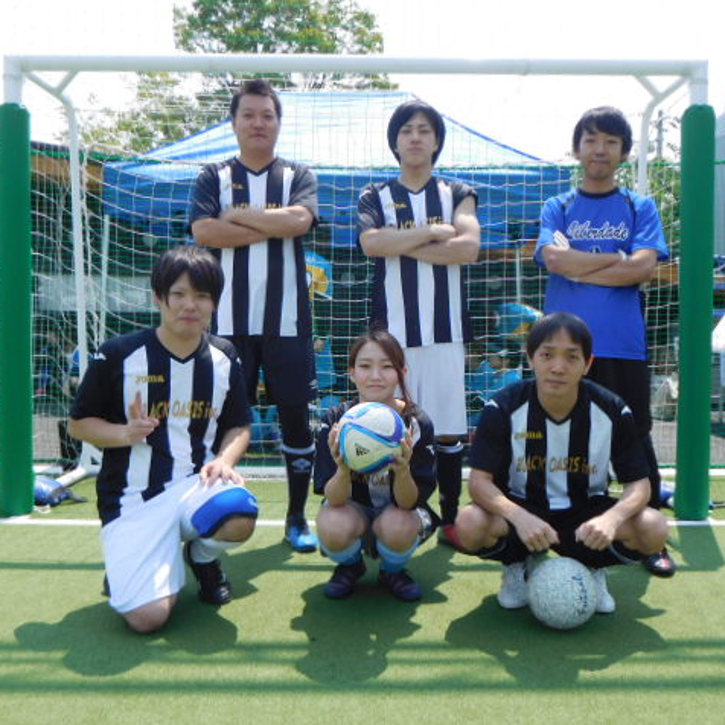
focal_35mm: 38
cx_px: 379
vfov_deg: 43.9
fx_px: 900
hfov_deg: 43.8
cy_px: 362
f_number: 3.6
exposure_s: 1/640
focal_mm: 5.7
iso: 125
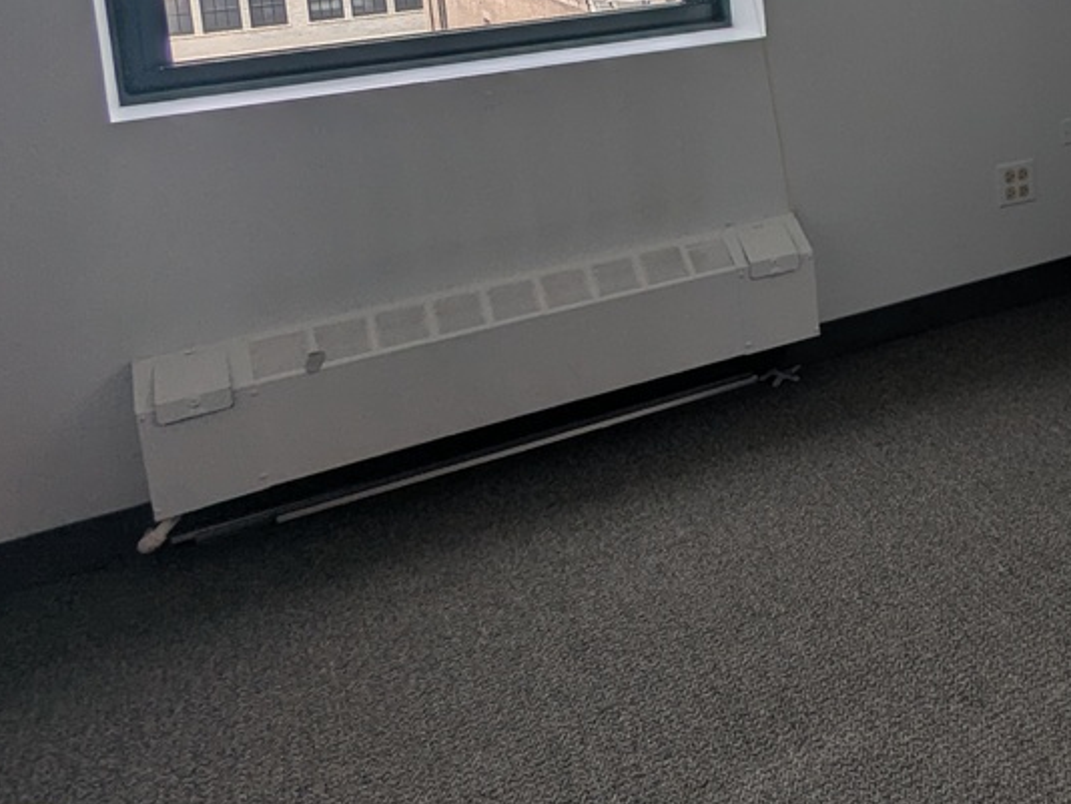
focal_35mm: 43
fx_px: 1331
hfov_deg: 34.9
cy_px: -46
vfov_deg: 30.6
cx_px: 1284
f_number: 2.2
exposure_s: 1/215
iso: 35
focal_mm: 2.35
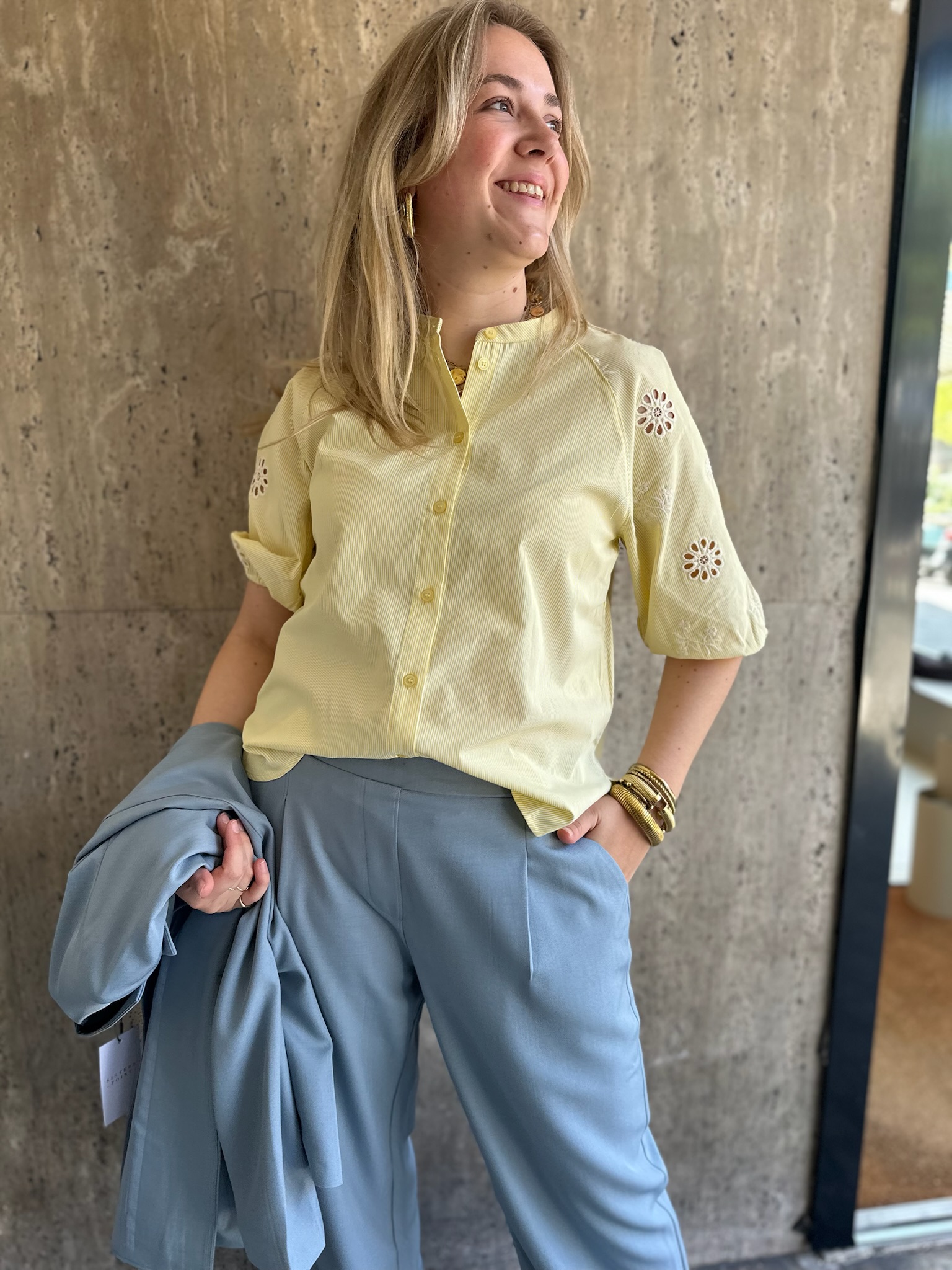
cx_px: 476
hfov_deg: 56.8
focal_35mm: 24
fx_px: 880
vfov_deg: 71.6
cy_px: 635
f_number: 1.78
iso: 80
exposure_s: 1/121
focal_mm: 6.86
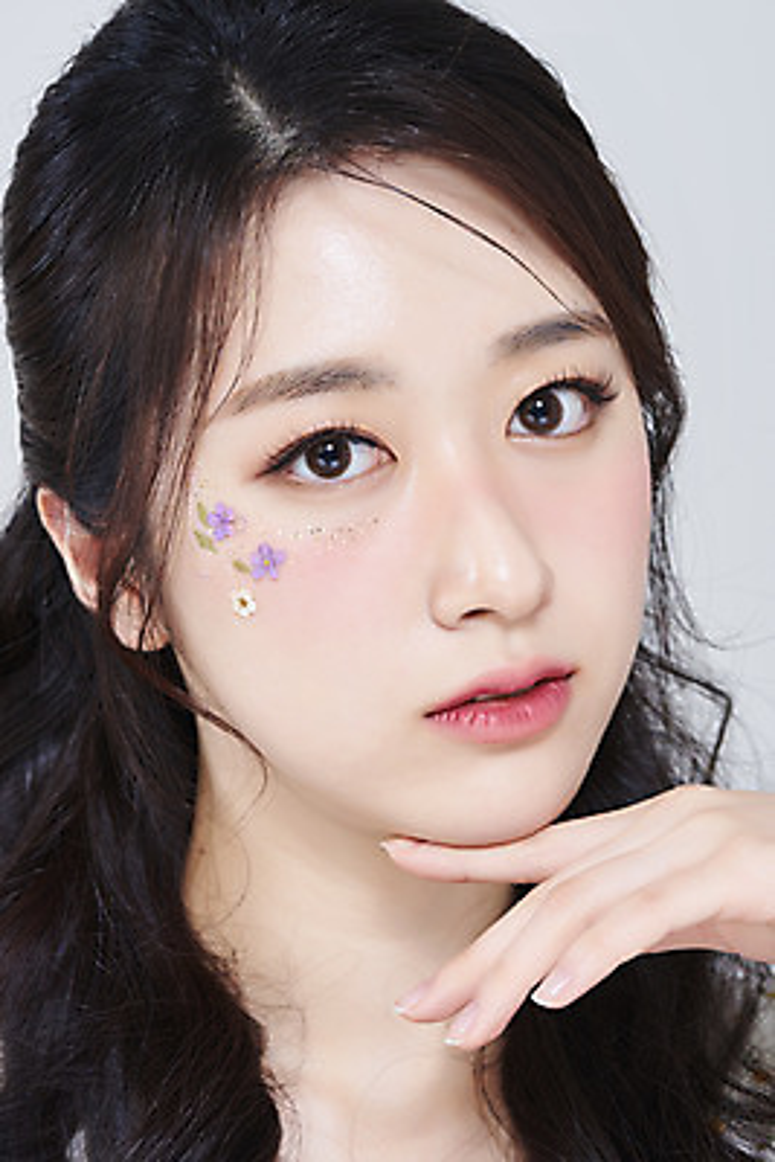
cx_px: 388
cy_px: 581
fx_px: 3387
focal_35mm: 105
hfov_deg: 13.1
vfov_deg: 19.4
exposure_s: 1/125
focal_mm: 105
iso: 64
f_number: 11
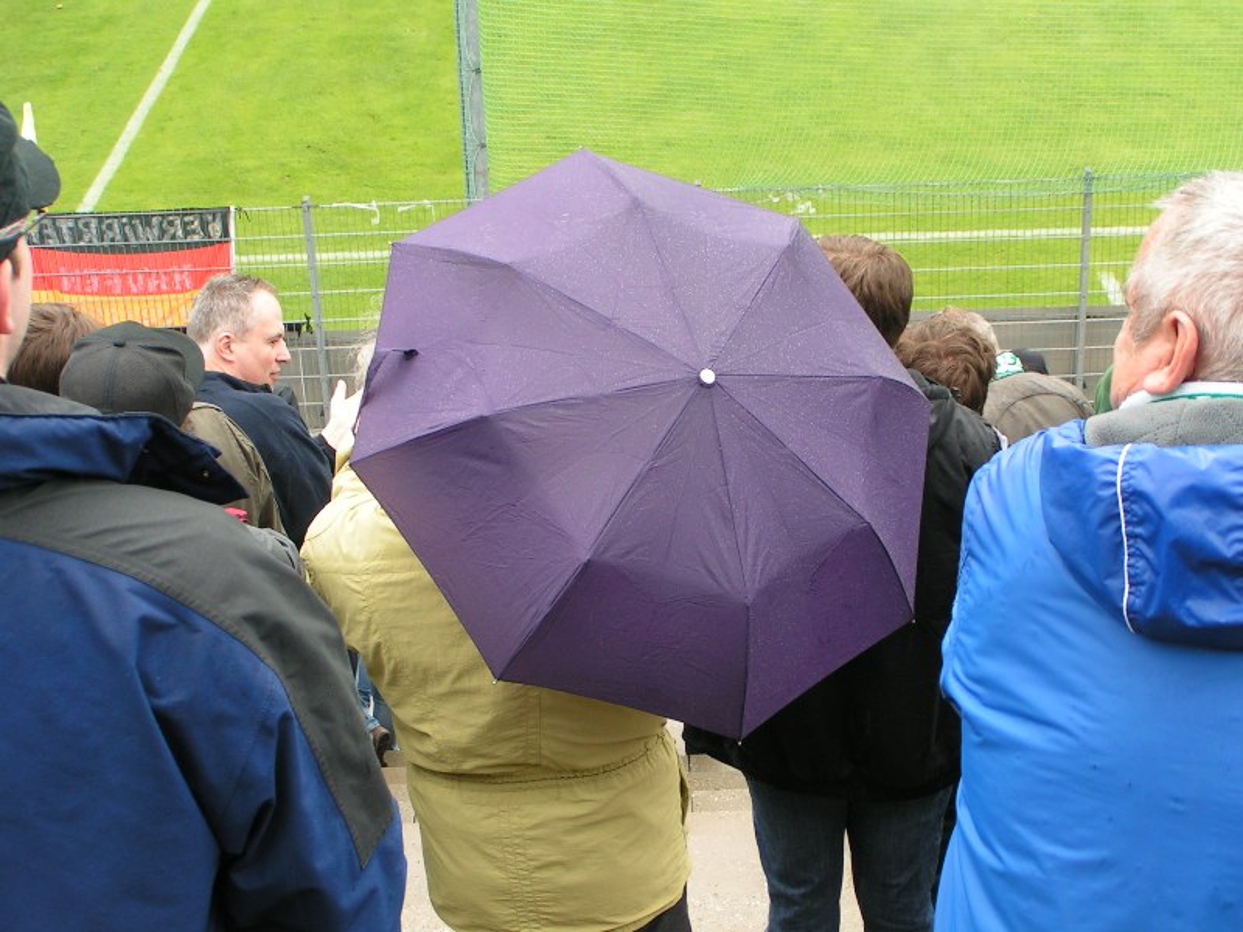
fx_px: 2226
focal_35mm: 62
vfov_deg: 23.7
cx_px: 622
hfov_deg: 31.2
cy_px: 466
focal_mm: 9.6
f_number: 4.5
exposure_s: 1/125
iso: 50
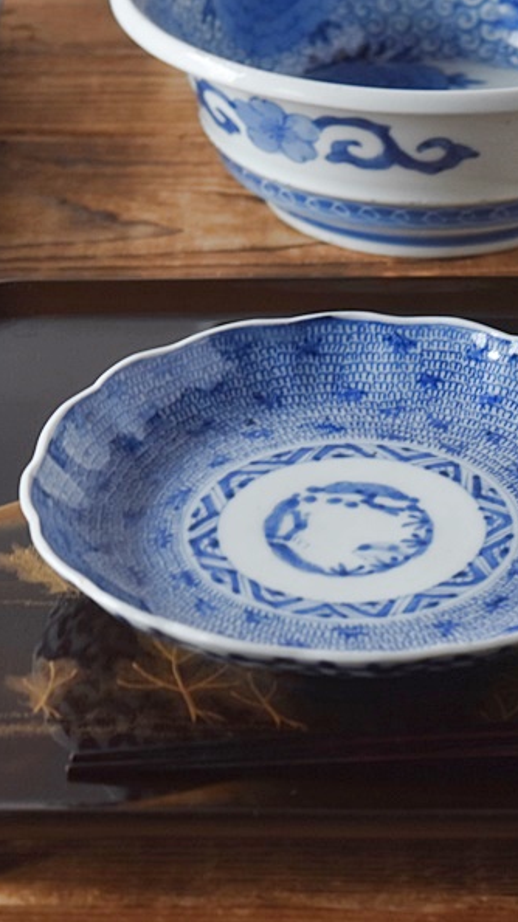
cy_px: 462
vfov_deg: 16.4
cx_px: 268
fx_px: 3199
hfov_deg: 9.3
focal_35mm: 131
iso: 400
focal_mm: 55
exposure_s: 1/2
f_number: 5.6
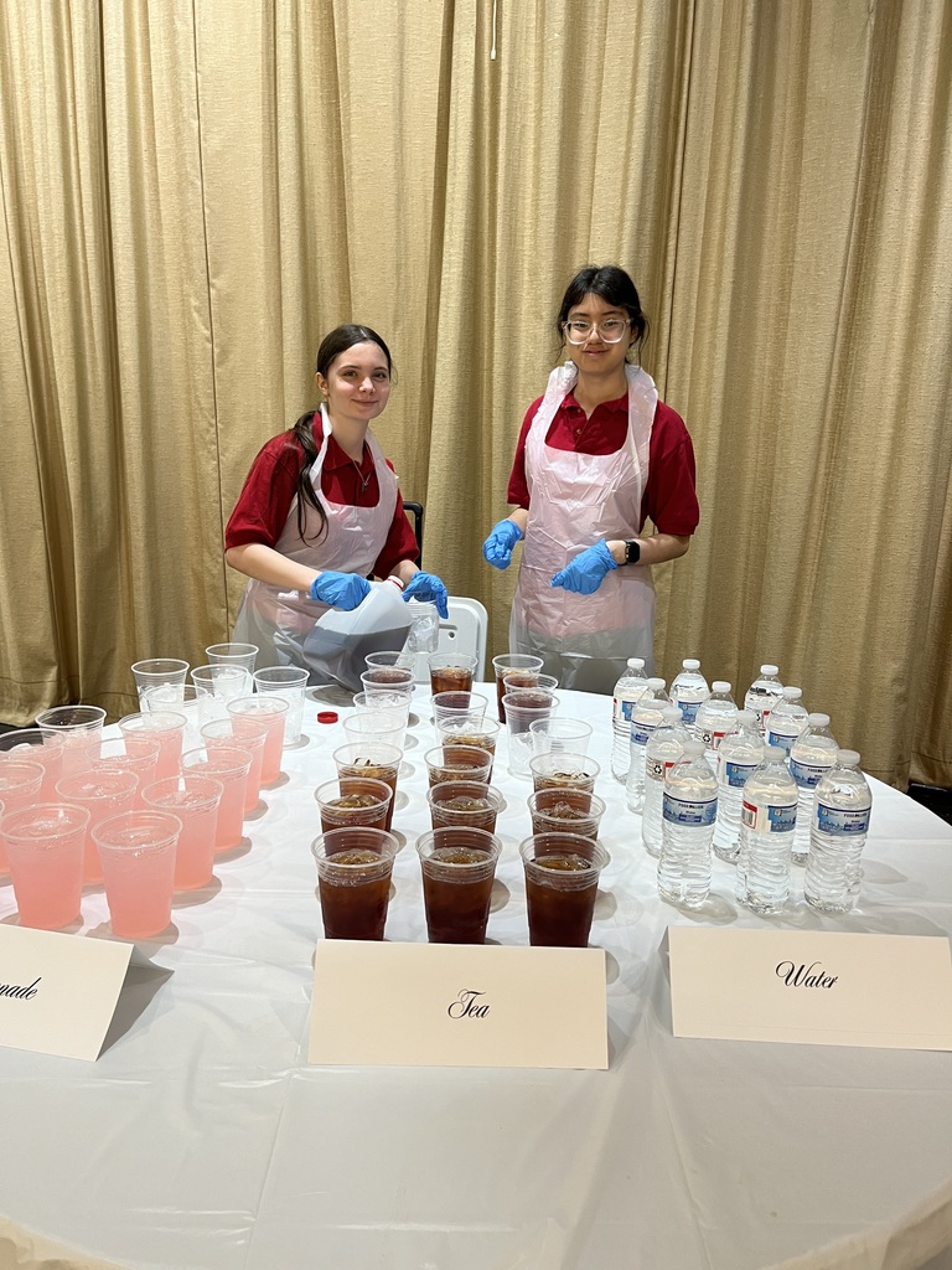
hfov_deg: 53.1
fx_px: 953
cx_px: 476
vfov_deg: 67.3
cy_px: 635
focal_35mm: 26
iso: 80
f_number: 1.6
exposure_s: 1/60
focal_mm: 5.1
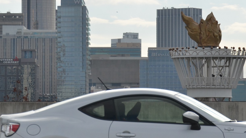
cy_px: 43
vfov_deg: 5.4
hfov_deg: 9.6
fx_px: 1468
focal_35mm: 225
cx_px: 110
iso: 400
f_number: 7.1
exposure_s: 1/2000
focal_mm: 70
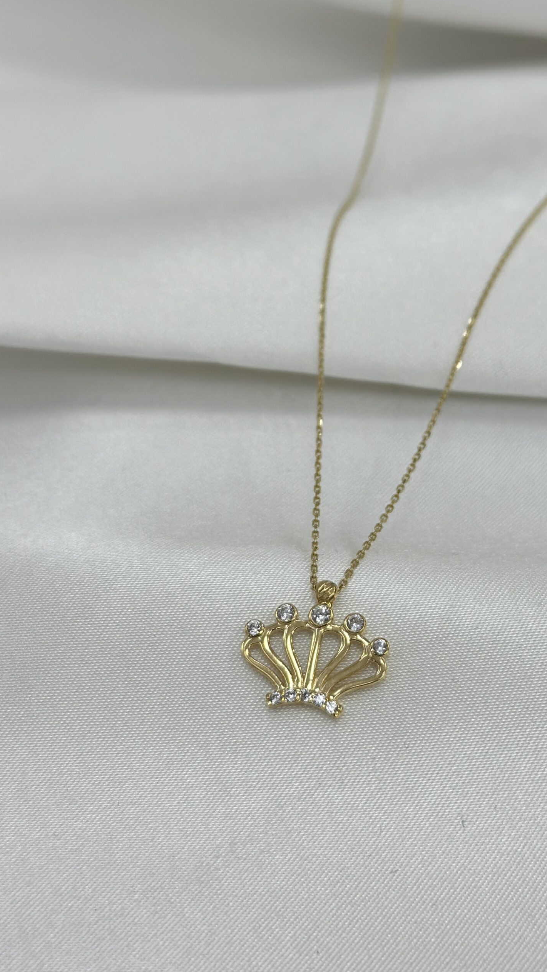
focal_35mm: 53
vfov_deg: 39.2
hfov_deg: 22.6
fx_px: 1367
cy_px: 487
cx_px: 325
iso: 80
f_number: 1.78
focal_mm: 6.86
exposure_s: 1/529
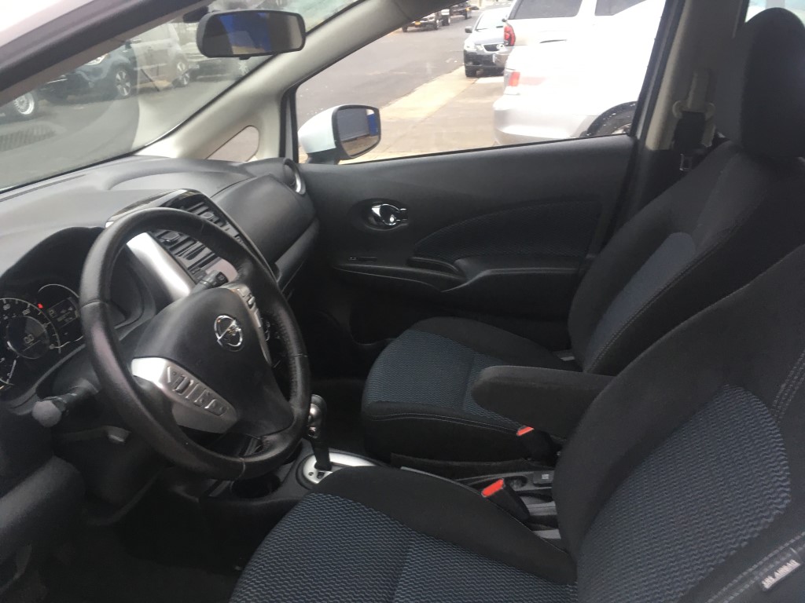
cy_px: 302
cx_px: 402
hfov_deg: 61.7
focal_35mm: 29
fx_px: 674
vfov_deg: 48.2
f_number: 2.2
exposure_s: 1/30
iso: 64
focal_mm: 4.15
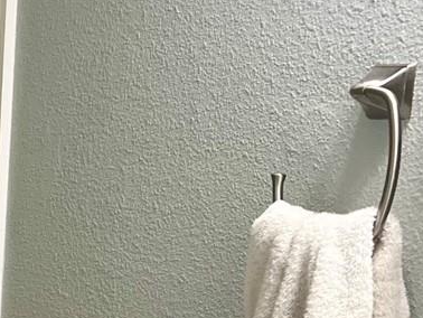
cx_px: -308
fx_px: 1345
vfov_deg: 13.2
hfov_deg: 15.6
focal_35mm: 110
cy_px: 361
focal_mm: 5.7
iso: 100
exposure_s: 1/120
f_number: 1.5
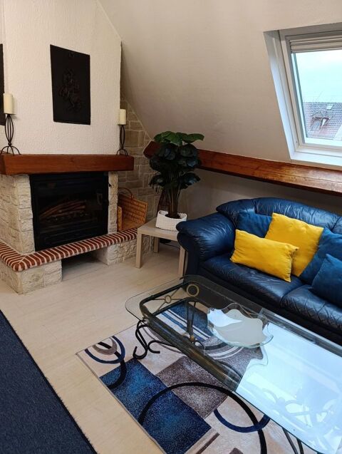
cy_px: 227
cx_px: 171
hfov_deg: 59.0
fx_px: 302
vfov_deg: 73.8
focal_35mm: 23
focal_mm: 6.14
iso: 1250
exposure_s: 1/100
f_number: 1.6
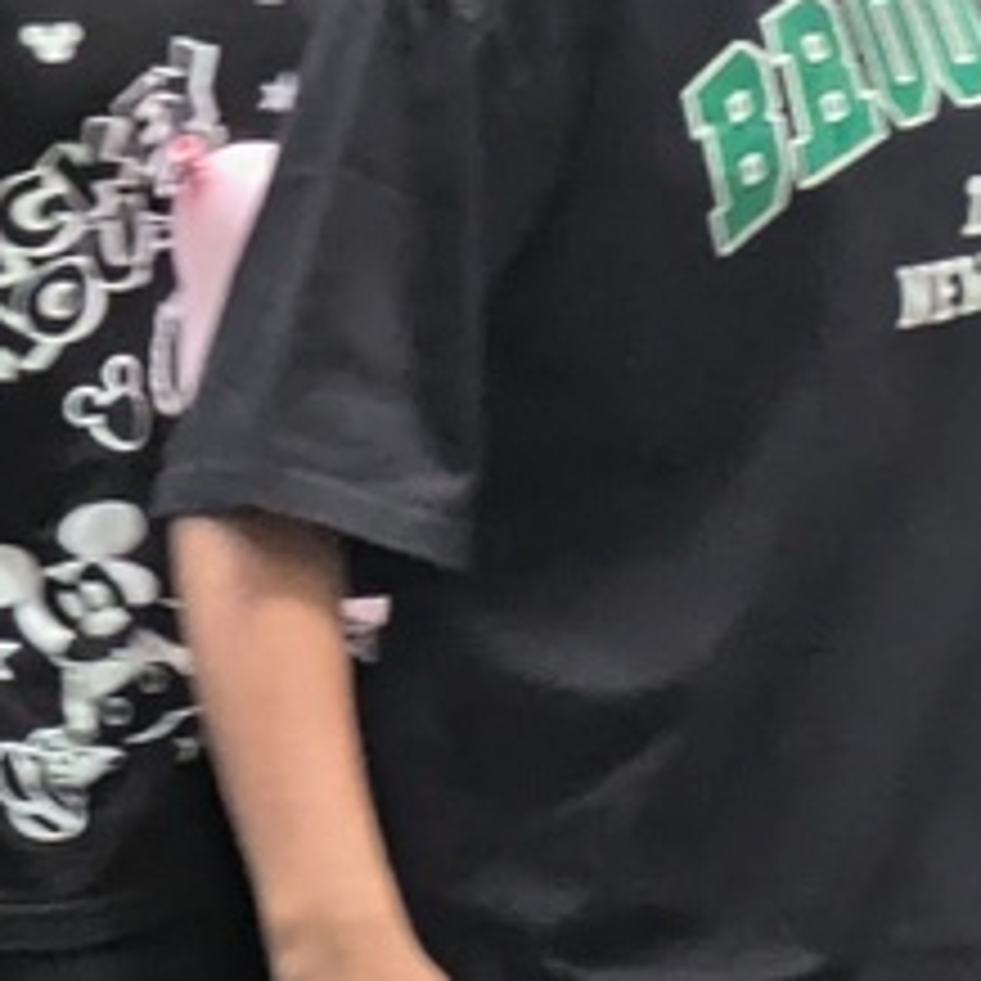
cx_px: -194
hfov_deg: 7.3
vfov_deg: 7.3
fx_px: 7663
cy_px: 702
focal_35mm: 239
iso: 297
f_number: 1.89
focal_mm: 5.43
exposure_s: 1/50
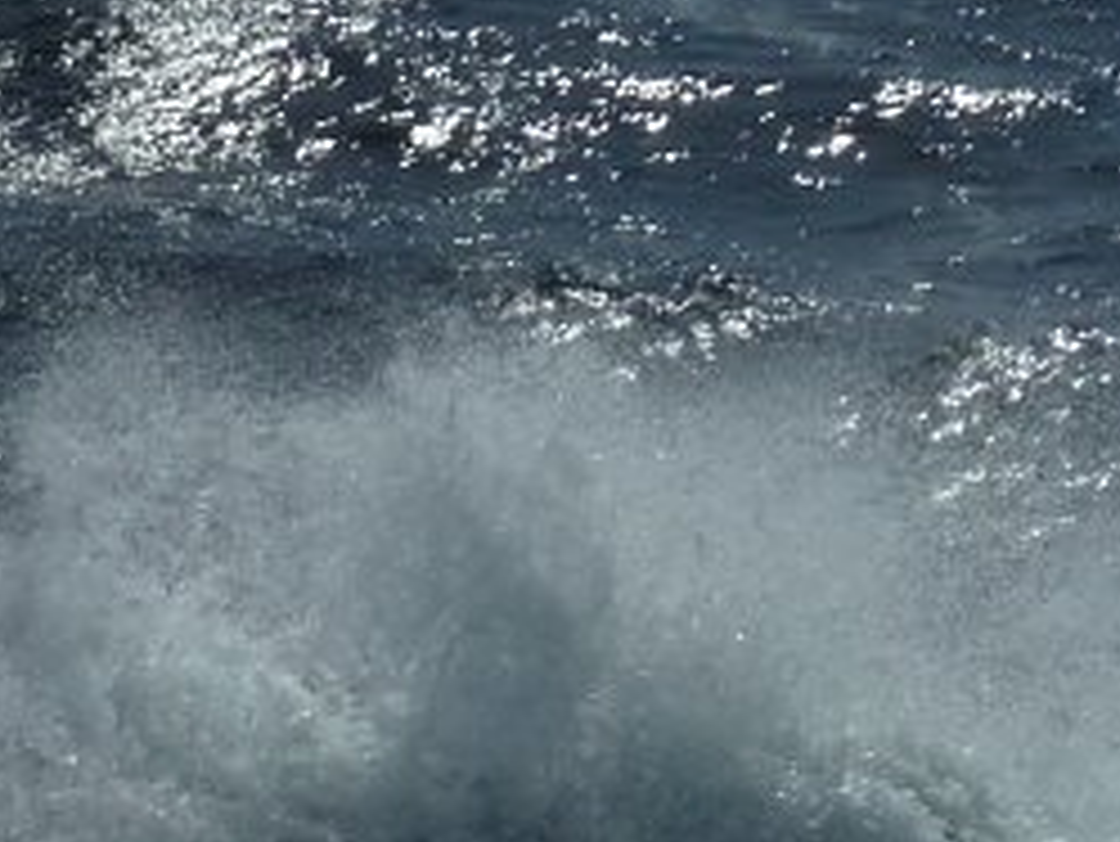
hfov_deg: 3.0
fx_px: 21009
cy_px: 1324
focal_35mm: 649
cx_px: -535
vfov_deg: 2.3
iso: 80
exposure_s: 1/1600
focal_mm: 25.9
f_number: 6.3
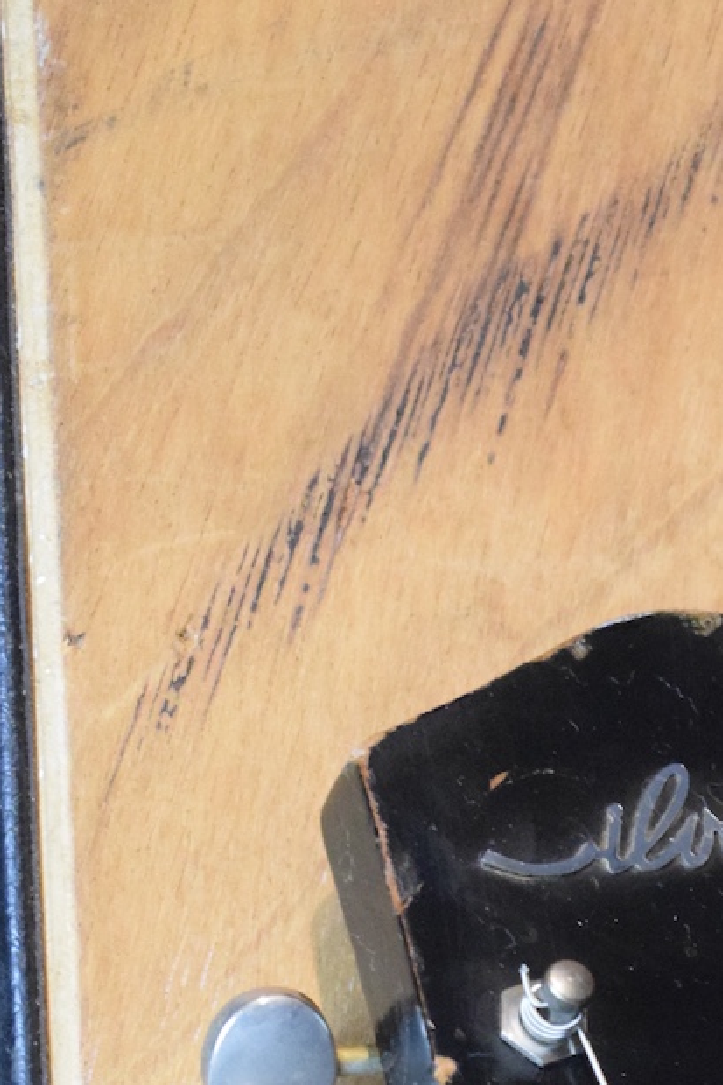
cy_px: 1306
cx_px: 765
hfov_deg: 8.2
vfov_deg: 12.0
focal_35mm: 167
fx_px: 5033
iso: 5600
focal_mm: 46
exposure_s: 1/60
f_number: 5.3
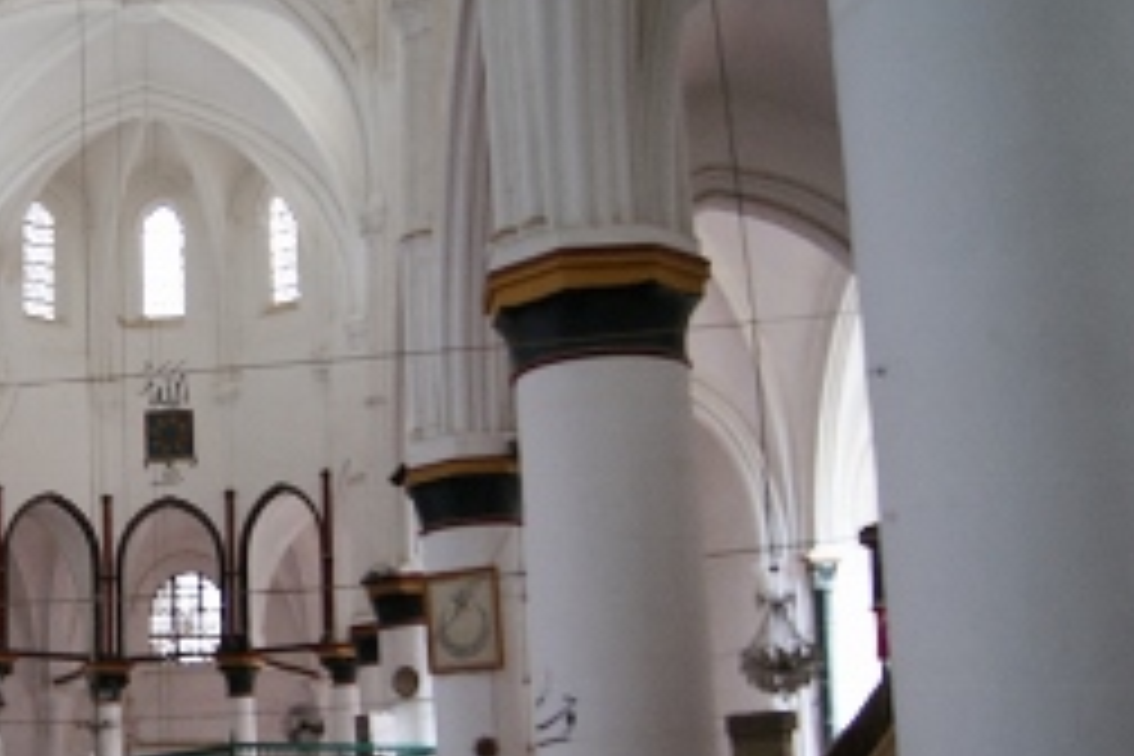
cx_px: 63
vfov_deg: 22.9
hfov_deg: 31.9
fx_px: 1858
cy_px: 526
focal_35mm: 59
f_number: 3.5
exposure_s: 1/15
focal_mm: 18
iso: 400
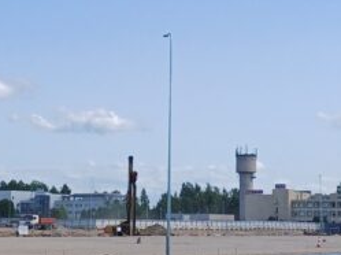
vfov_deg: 14.3
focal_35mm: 103
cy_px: 126
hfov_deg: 19.1
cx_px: 140
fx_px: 1013
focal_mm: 4.65
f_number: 1.8
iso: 50
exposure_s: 1/1565
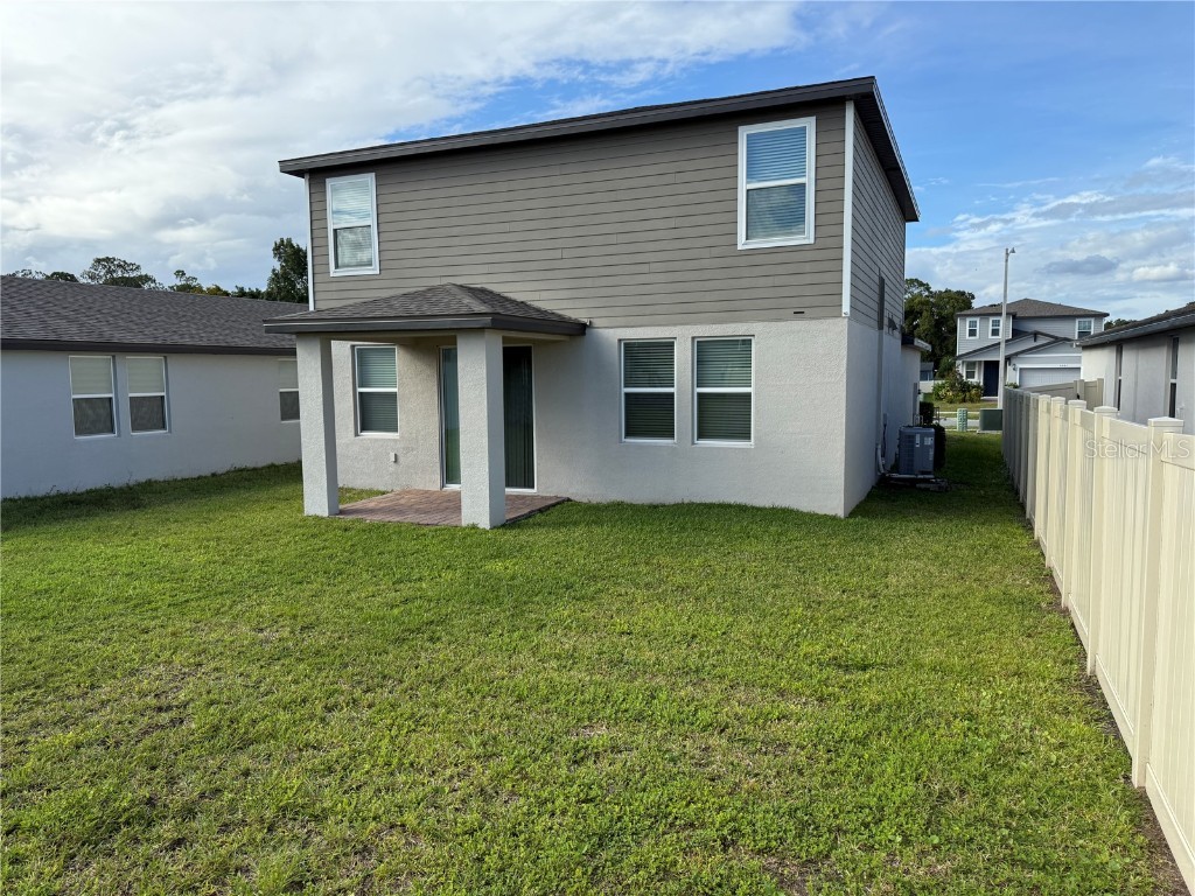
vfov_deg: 56.8
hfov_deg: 71.6
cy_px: 448
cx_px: 598
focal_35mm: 24
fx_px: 829
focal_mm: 6.76
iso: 100
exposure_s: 1/3953
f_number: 1.78
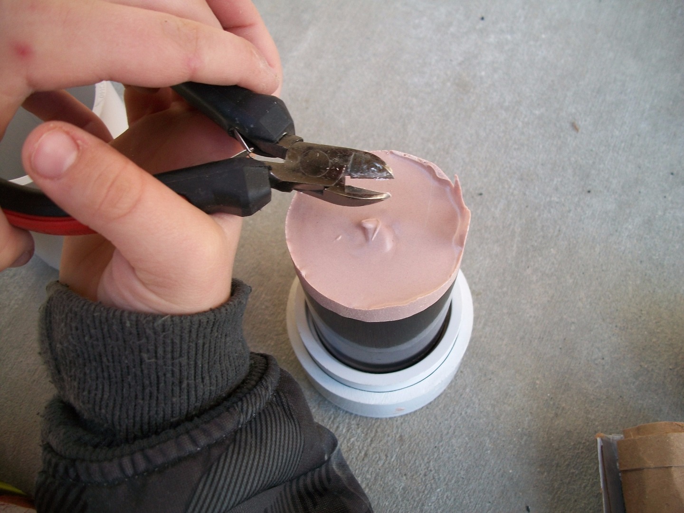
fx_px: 632
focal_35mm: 32
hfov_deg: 56.8
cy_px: 256
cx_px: 342
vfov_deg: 44.2
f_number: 2.9
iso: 80
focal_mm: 5.7
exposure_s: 1/80
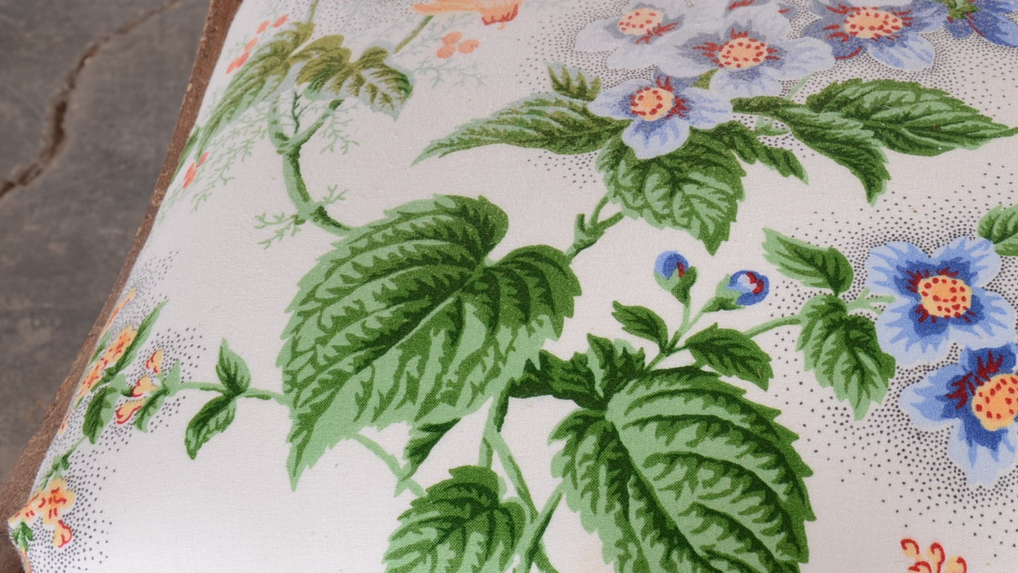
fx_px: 2321
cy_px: 327
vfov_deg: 14.1
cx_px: 724
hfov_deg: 24.5
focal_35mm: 86
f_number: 10
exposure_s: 1/125
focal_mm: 34
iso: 125
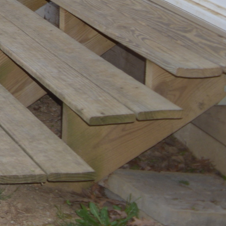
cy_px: -154
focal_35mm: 125
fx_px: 923
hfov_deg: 11.0
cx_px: -369
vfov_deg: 12.9
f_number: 5
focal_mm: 18
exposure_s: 1/200
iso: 100
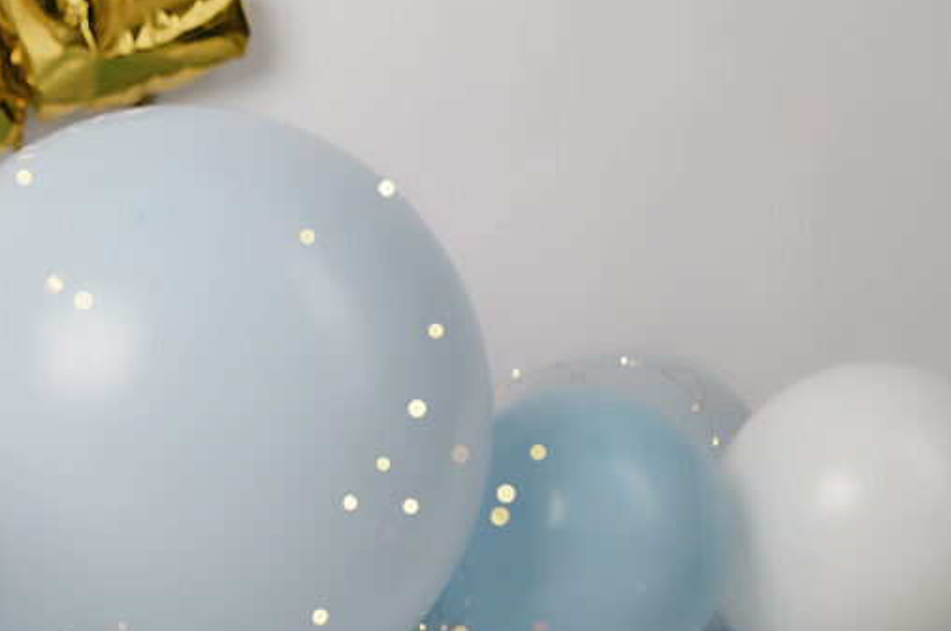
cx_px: -198
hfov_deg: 17.6
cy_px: 422
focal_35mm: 111
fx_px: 2928
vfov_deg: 12.3
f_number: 2.8
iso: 125
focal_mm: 35
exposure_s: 1/200
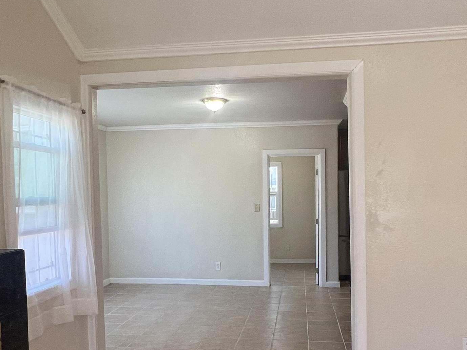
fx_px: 391
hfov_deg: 61.6
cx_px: 249
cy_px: 202
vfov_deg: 48.1
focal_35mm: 29
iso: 100
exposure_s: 1/120
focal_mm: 1.57
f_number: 1.8
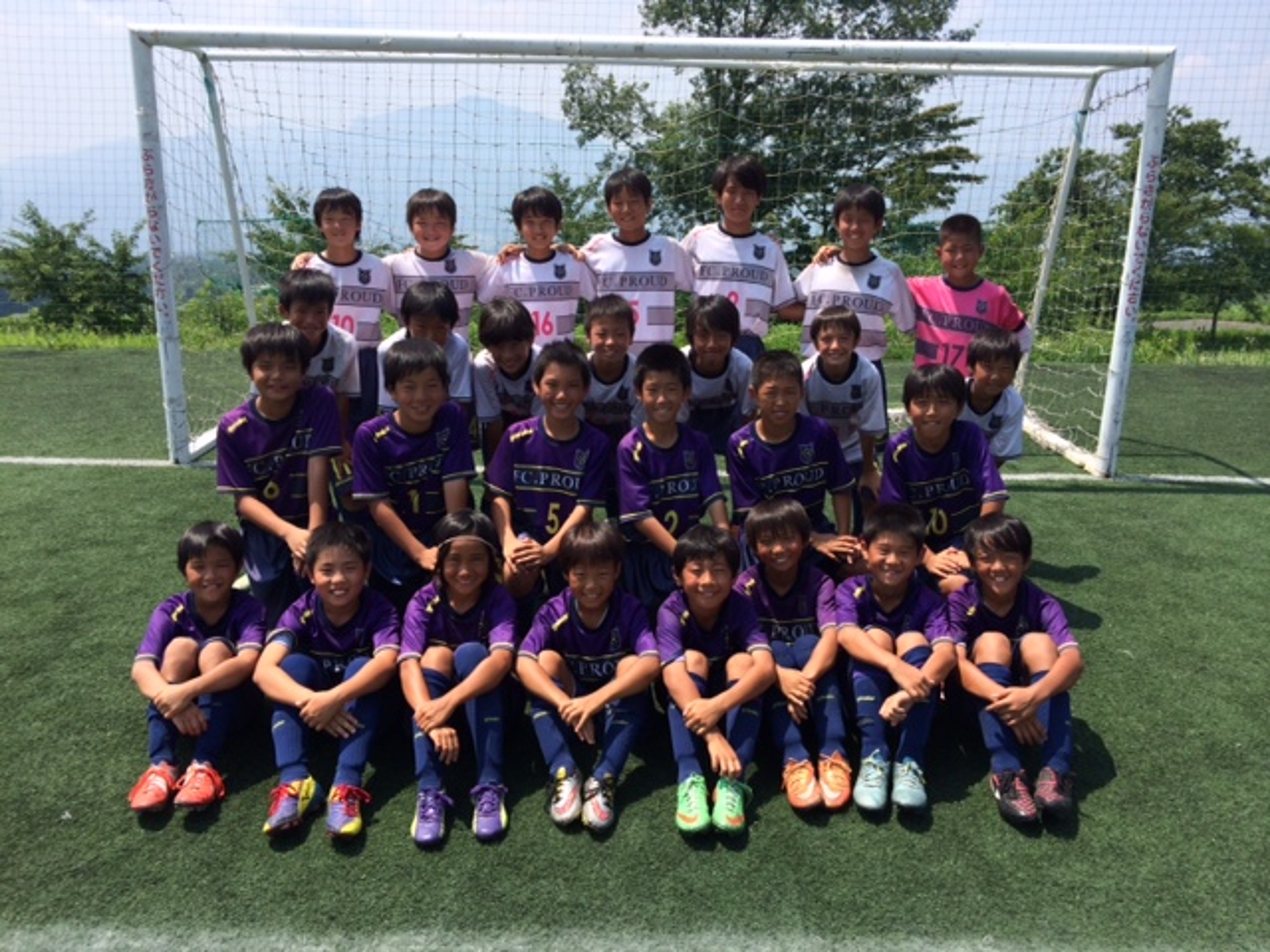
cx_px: 635
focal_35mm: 30
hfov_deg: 60.0
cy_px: 476
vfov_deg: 46.8
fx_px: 1101
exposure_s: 1/1580
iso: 32
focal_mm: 4.12
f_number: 2.2
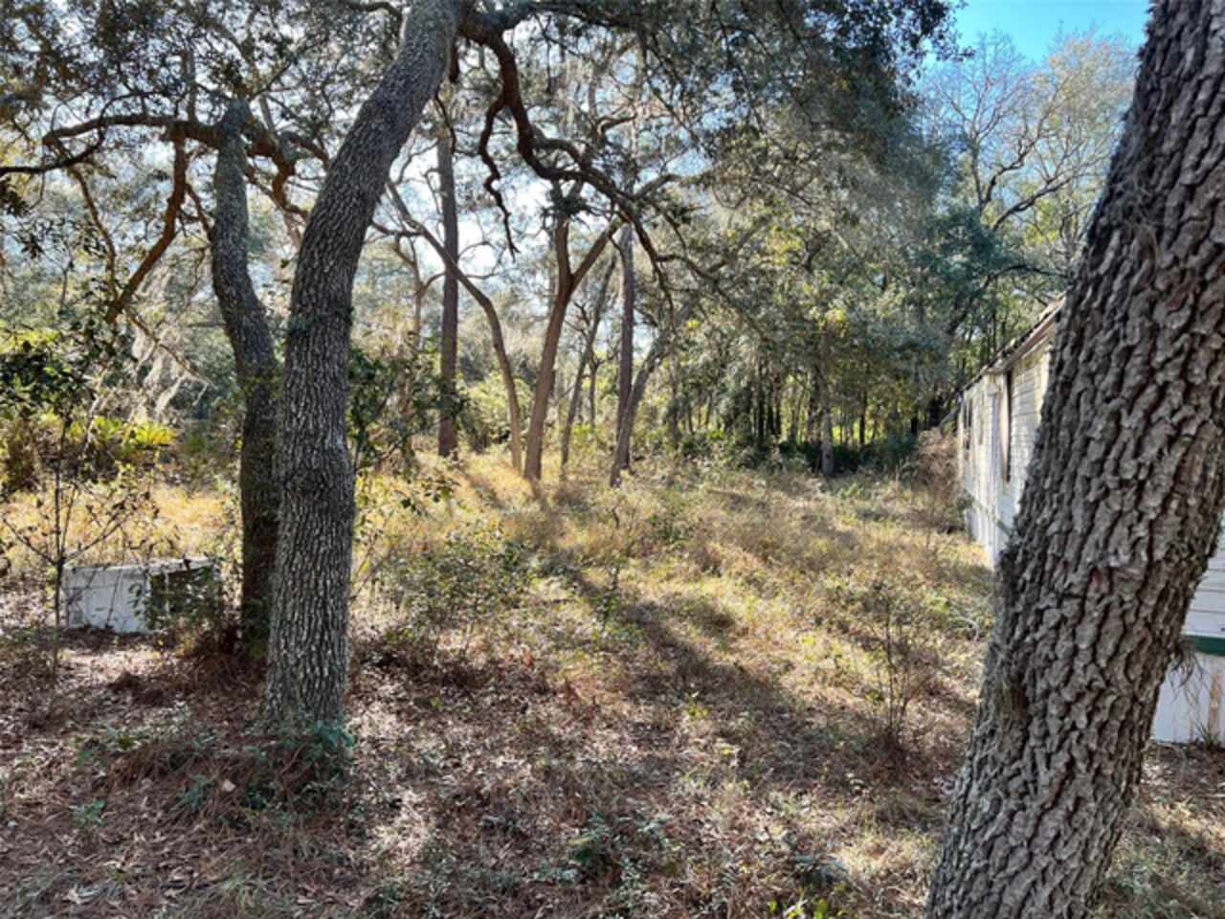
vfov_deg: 53.1
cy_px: 460
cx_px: 612
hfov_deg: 67.3
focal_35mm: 26
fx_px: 920
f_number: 1.5
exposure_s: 1/490
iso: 50
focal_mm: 5.7
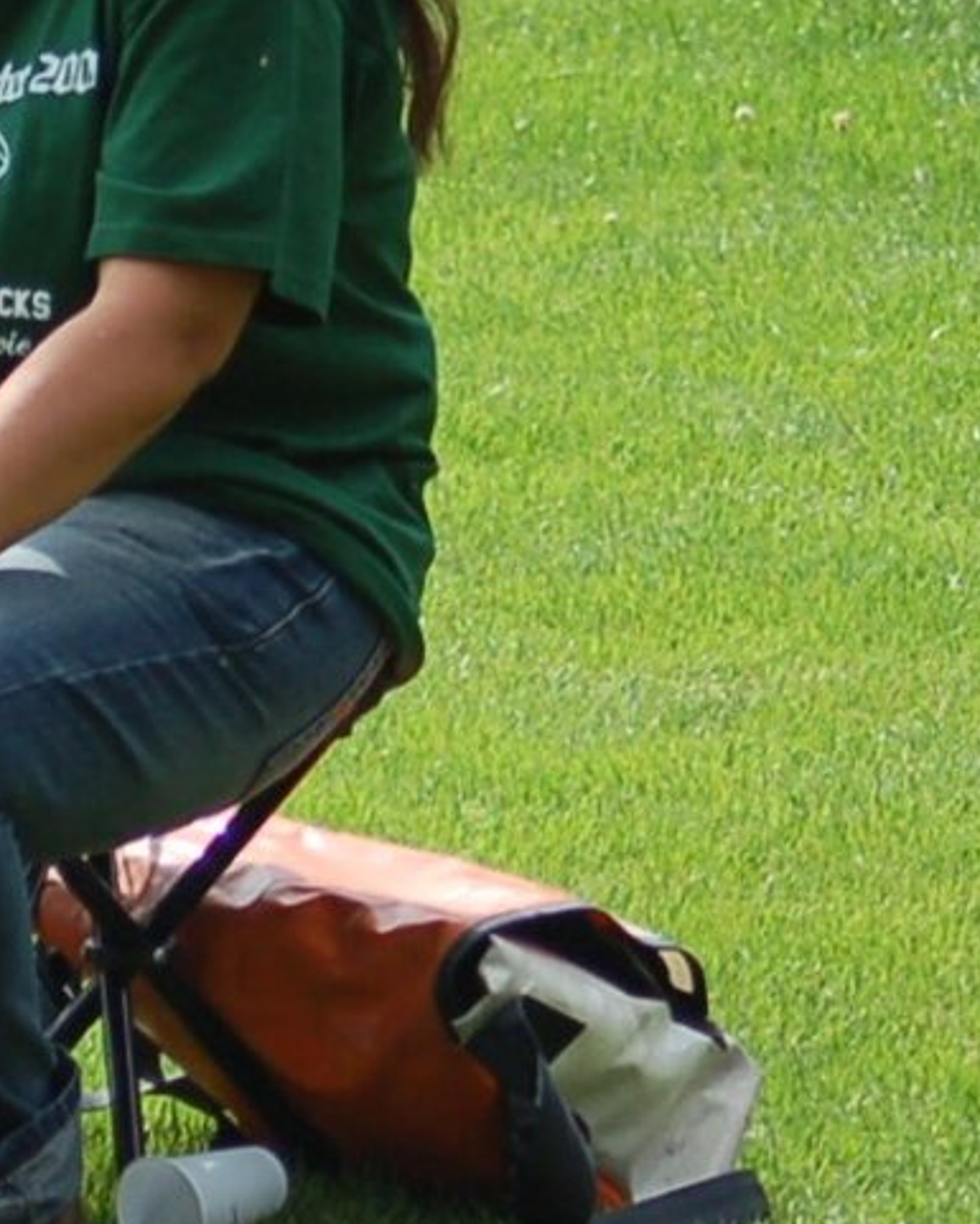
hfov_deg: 3.4
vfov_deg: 4.3
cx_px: -1670
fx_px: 16310
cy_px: 448
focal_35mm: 450
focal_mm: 70
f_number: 4
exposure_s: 1/1000
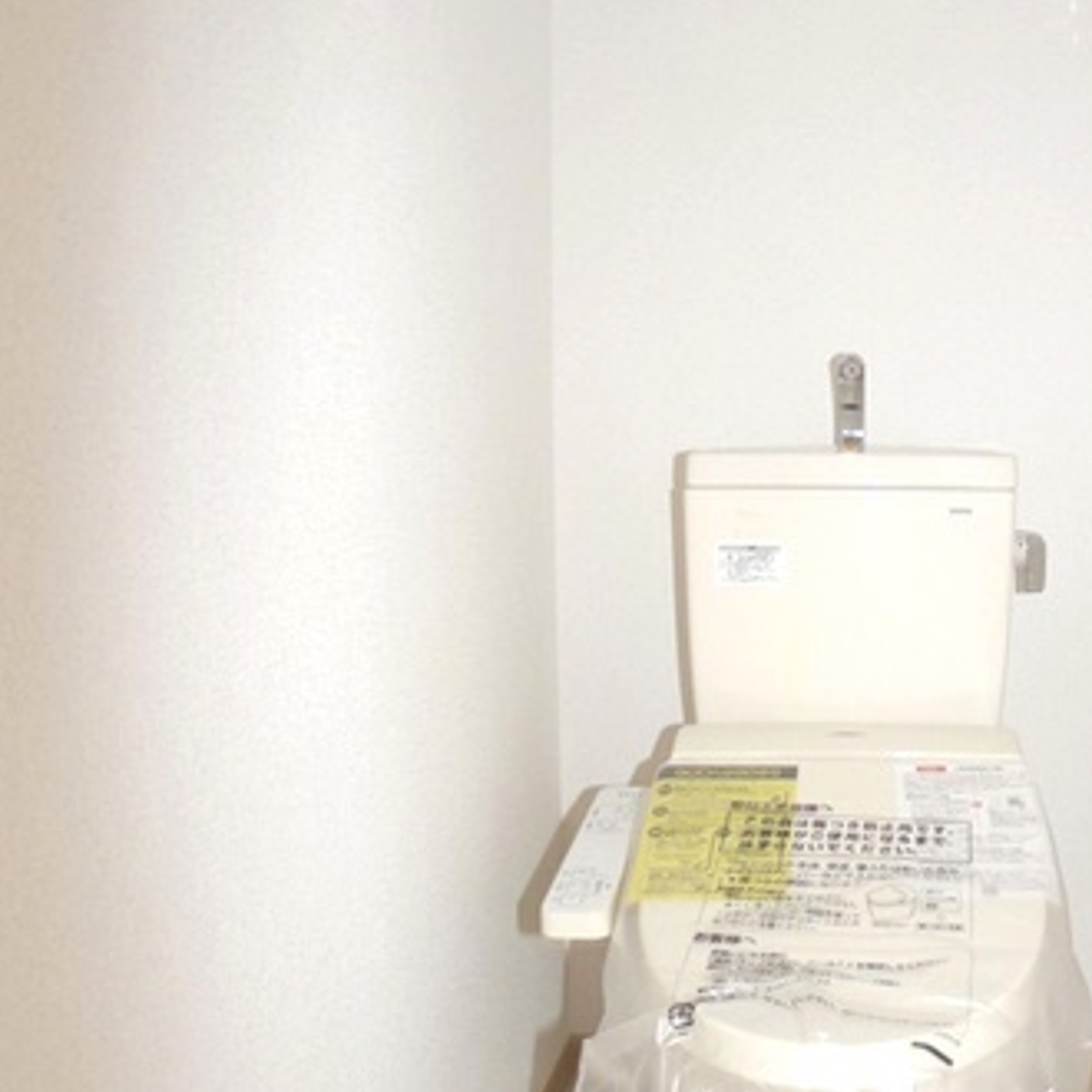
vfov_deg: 37.5
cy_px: 609
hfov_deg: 36.5
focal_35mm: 45
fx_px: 1606
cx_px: 845
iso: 100
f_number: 2
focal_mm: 5.1
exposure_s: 1/2.5
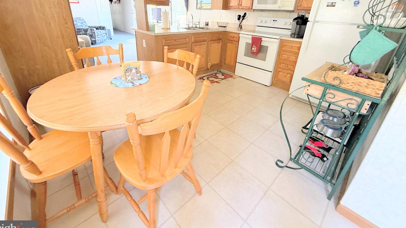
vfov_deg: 65.5
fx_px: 172
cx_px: 199
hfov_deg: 99.4
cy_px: 78
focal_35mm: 16
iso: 400
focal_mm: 2.22
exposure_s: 1/60
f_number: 2.2
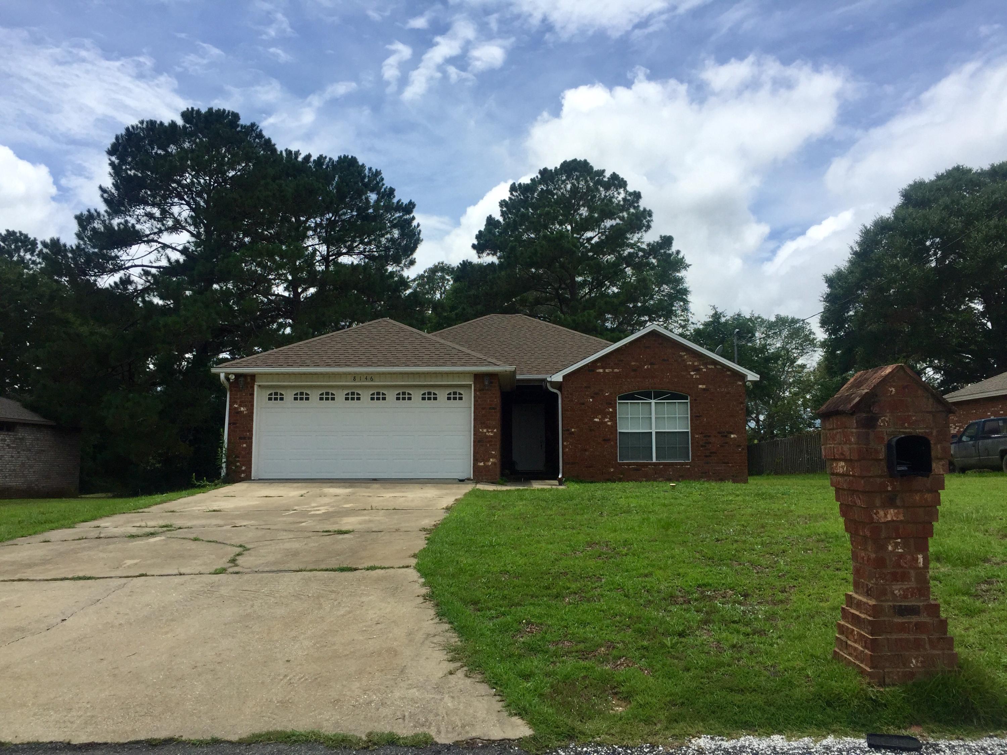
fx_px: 844
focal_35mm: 29
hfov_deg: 61.7
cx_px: 504
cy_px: 378
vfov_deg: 48.2
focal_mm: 4.15
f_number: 2.2
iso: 32
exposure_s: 1/3597
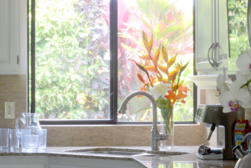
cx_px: 23
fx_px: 886
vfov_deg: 10.8
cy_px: 83
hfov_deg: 15.9
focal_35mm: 127
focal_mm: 24
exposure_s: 1/2.5
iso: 200
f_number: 16
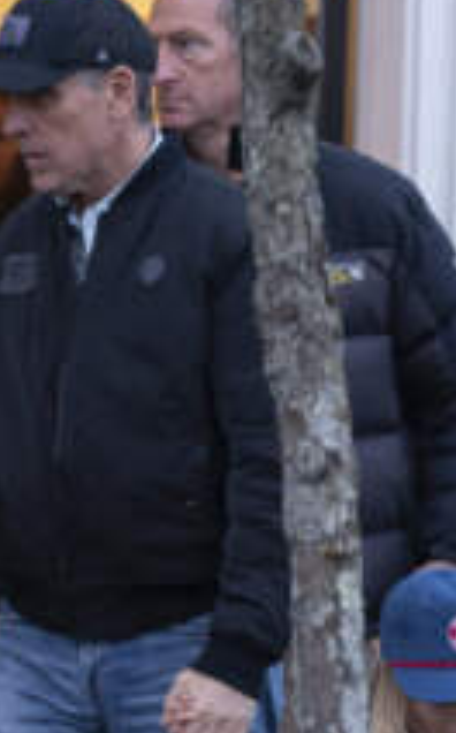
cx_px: -173
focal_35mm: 322
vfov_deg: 6.5
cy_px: 382
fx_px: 6420
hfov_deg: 4.1
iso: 800
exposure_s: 1/400
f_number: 3.5
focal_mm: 167
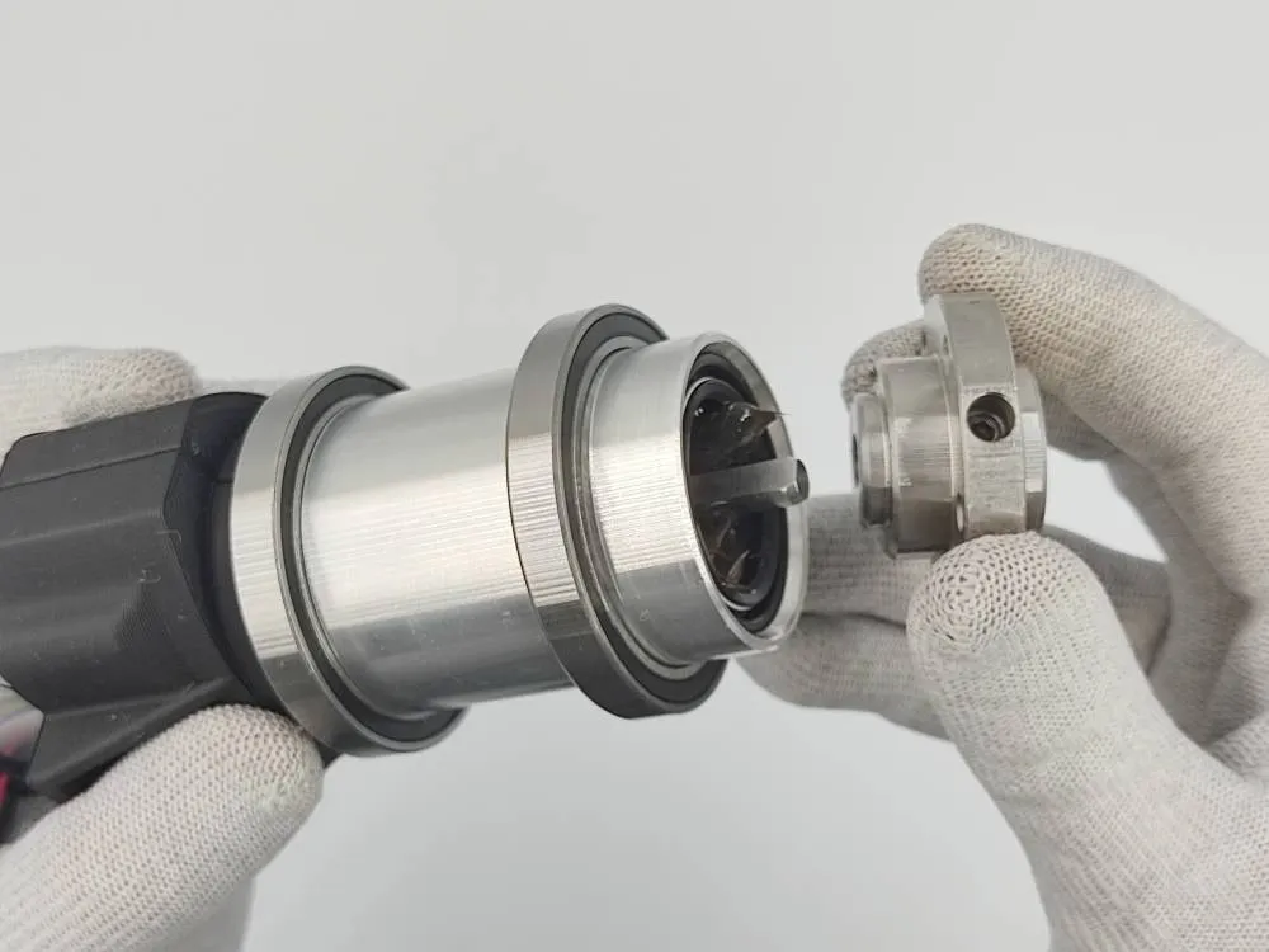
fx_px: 953
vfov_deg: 53.1
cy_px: 476
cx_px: 634
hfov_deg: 67.3
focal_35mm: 26
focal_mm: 4.74
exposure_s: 1/216
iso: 100
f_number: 1.79
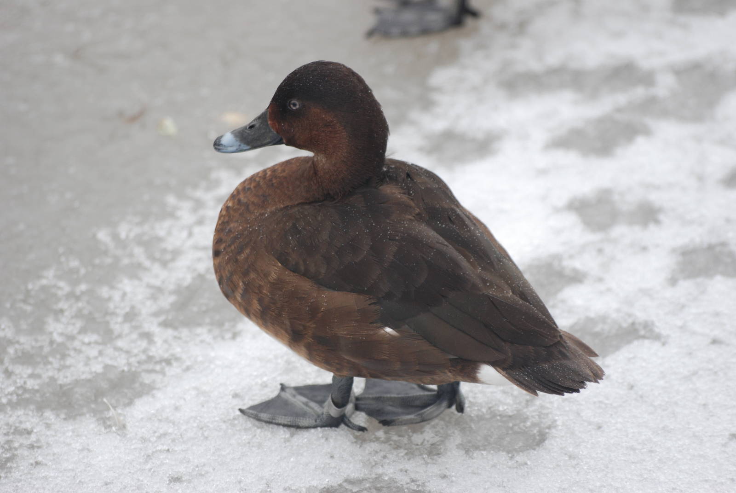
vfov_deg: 4.7
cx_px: 368
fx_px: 5987
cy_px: 246
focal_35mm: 292
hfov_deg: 7.0
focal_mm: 195
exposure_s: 1/250
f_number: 5
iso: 400
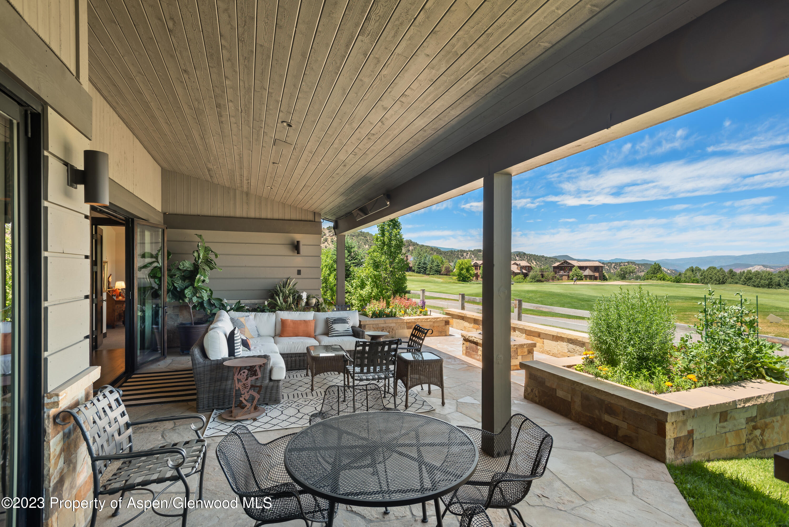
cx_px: 394
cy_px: 264
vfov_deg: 70.5
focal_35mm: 17
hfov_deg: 93.3
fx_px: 373
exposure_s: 1/8
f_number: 7.1
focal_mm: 17
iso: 100
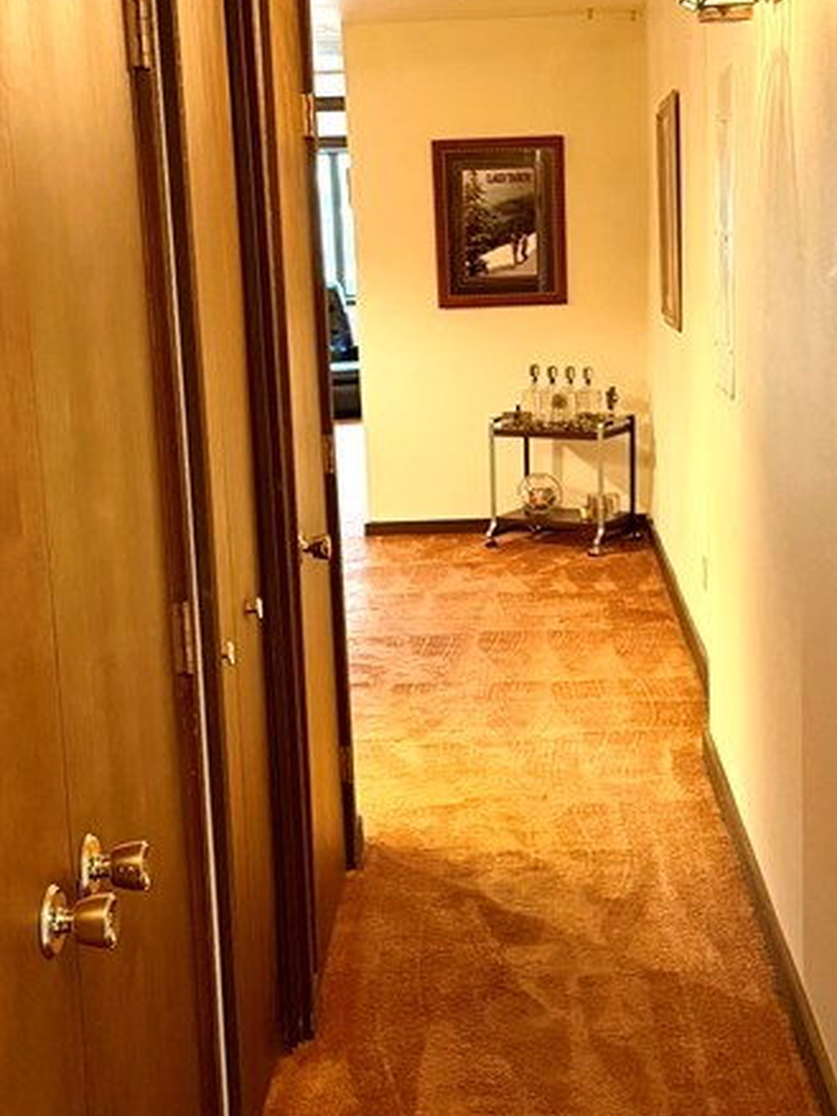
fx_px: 1806
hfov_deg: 26.0
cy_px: 575
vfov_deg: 34.4
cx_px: 509
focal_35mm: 56
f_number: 1.78
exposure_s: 1/60
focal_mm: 6.76
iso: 800
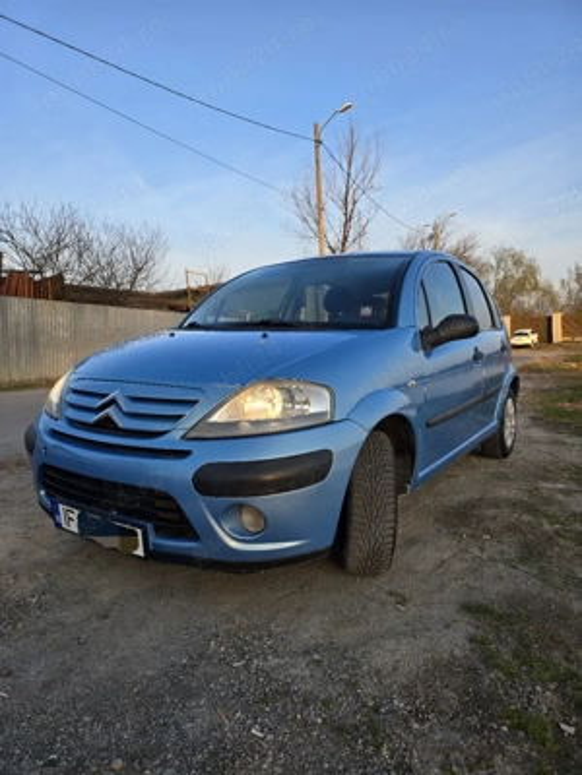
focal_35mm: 23
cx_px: 291
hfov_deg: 58.9
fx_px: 516
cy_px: 388
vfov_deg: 73.9
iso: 16
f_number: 1.7
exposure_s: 1/182
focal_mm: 6.3
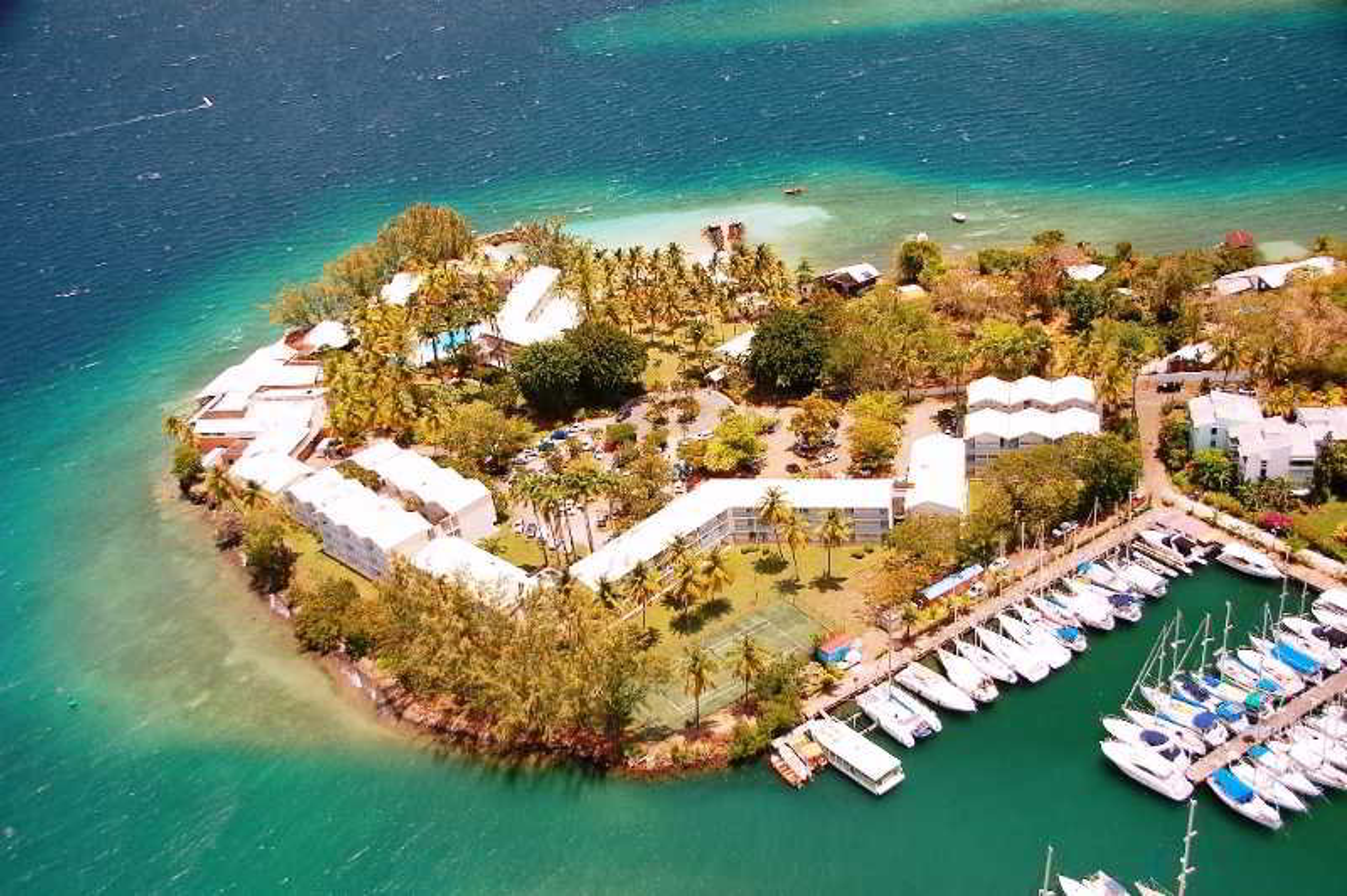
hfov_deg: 53.2
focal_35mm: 36
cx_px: 674
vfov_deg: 36.8
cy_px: 448
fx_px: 1346
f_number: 7.1
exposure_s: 1/200
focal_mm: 24
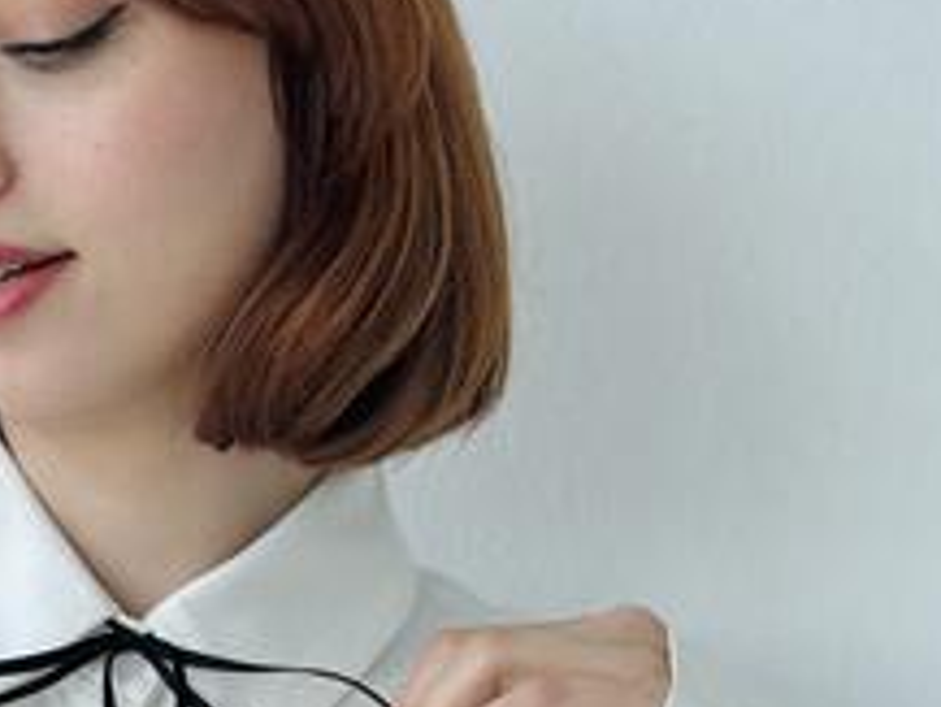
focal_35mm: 118
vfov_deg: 12.5
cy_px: 570
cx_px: 199
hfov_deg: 16.6
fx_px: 3209
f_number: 1.78
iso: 80
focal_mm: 6.86
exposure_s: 1/690
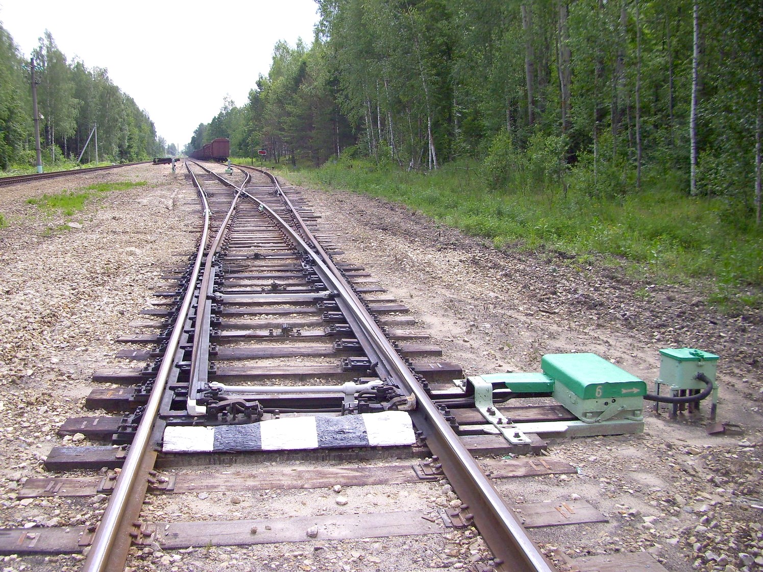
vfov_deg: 41.8
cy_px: 286
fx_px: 749
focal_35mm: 34
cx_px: 382
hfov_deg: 54.0
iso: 80
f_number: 2.9
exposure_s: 1/400
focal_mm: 5.7
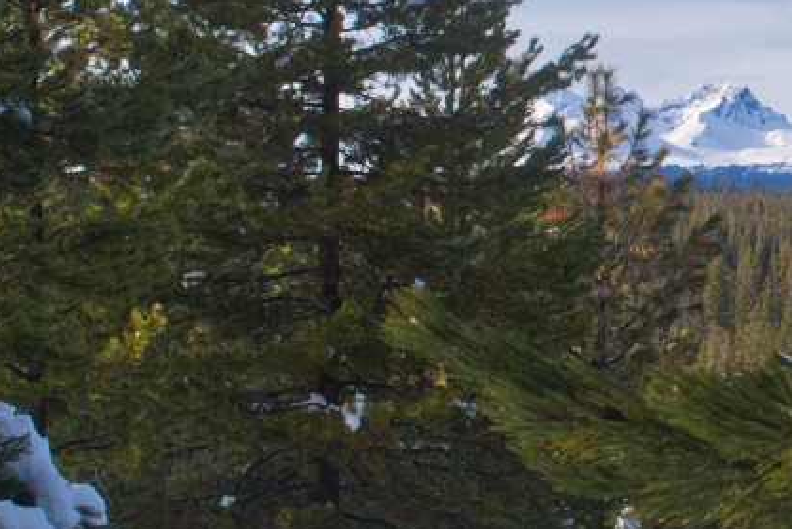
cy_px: 115
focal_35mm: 151
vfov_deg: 9.1
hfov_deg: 13.3
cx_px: 887
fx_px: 3334
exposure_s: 1/250
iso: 400
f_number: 10
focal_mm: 35
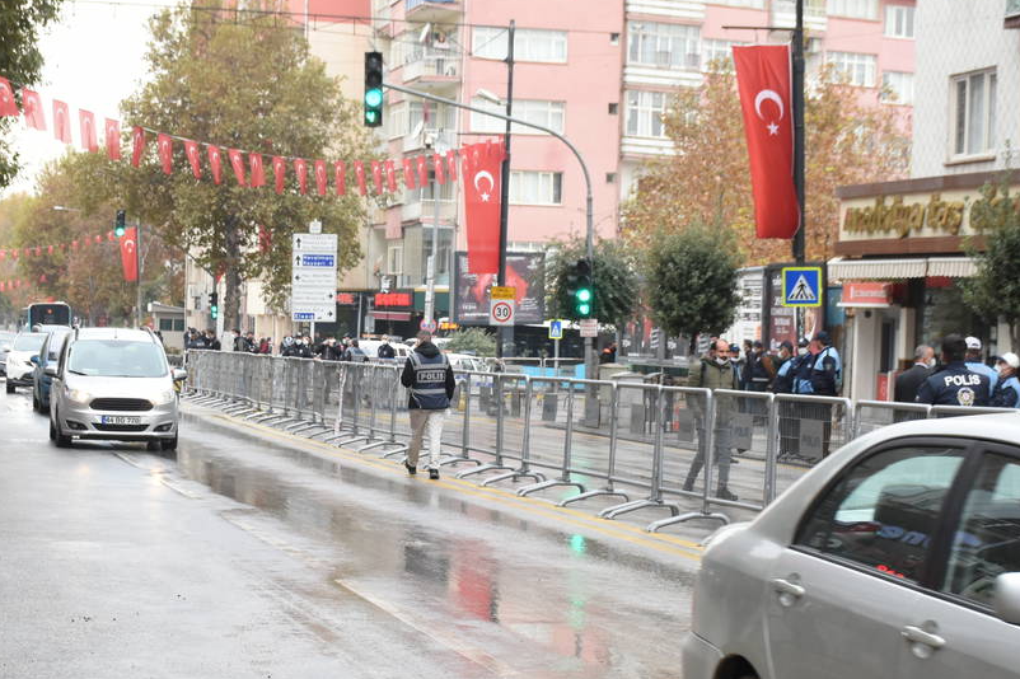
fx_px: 2373
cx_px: 374
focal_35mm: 84
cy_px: 472
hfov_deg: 24.2
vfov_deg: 16.2
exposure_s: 1/200
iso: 1000
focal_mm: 35
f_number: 7.1
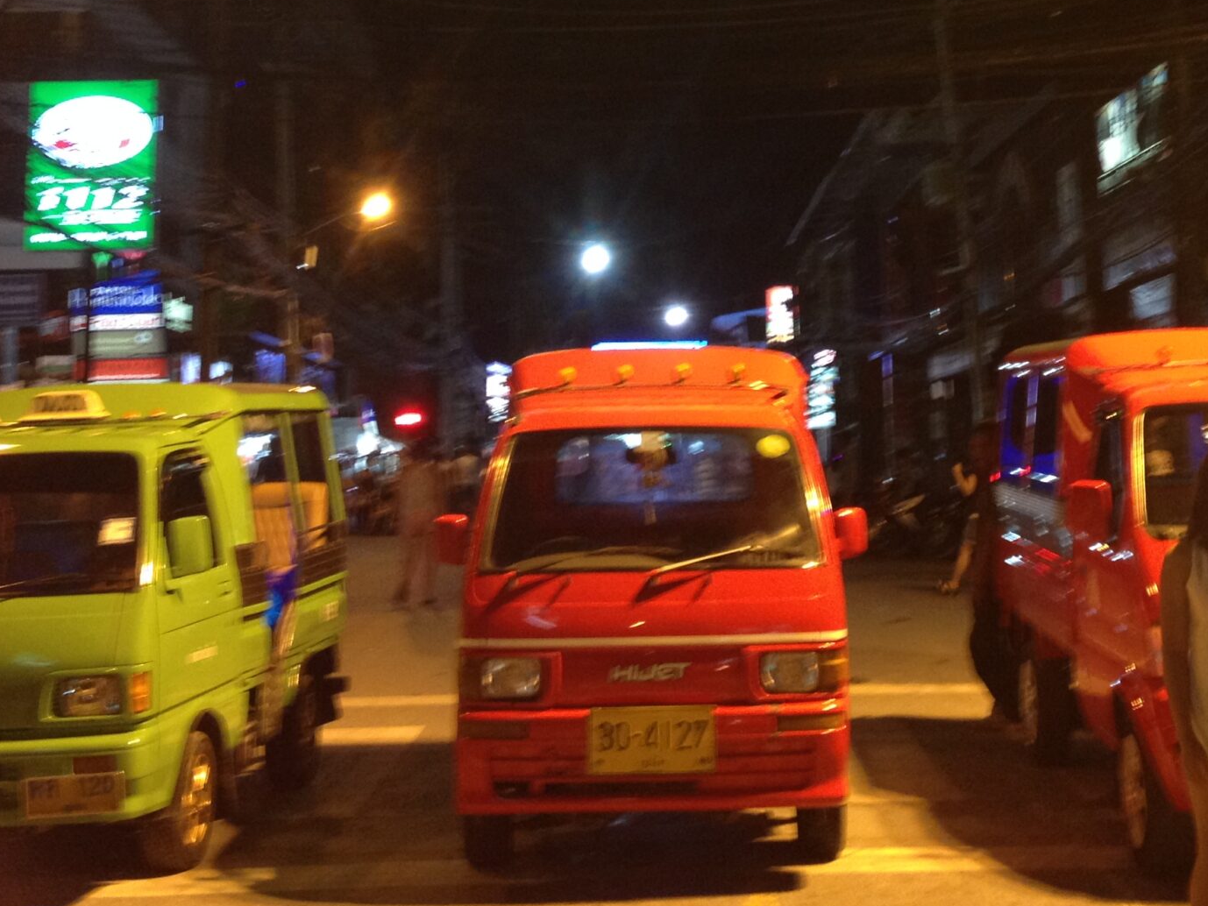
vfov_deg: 22.1
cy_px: 113
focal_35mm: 65
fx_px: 2269
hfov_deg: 29.7
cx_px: 778
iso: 125
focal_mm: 4.28
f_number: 2.4
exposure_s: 1/20
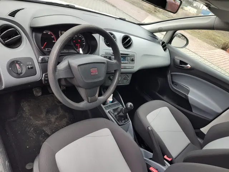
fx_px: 152
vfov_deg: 58.9
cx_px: 114
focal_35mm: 23
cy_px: 86
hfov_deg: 73.9
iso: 203
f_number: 1.8
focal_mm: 5.56
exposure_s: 1/100
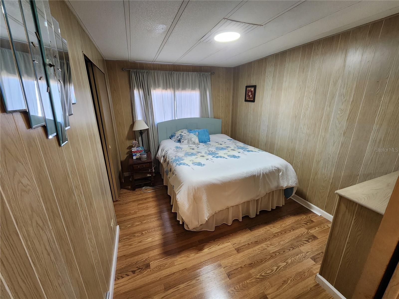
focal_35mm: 13
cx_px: 200
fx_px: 150
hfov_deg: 106.2
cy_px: 150
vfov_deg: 89.9
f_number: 2.2
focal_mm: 2.2
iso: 250
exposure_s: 1/60
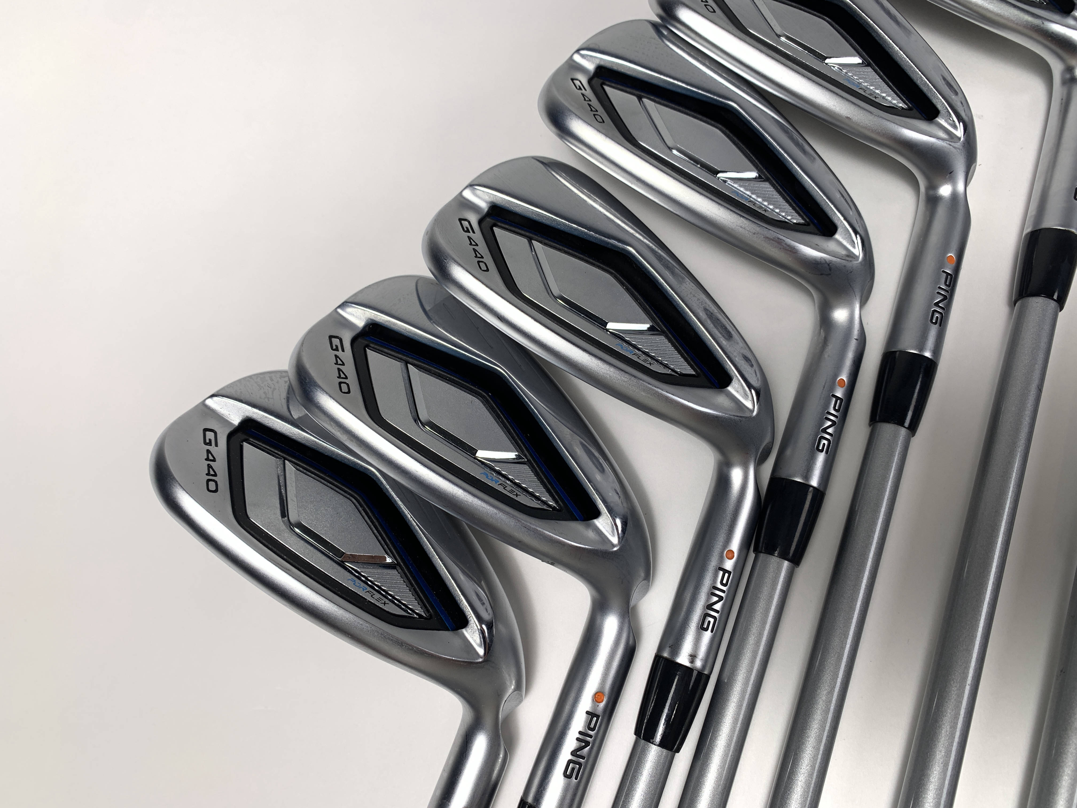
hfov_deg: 67.3
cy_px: 404
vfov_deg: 53.1
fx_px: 809
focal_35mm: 26
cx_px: 538
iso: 25
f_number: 1.8
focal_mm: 4.25
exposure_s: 1/189
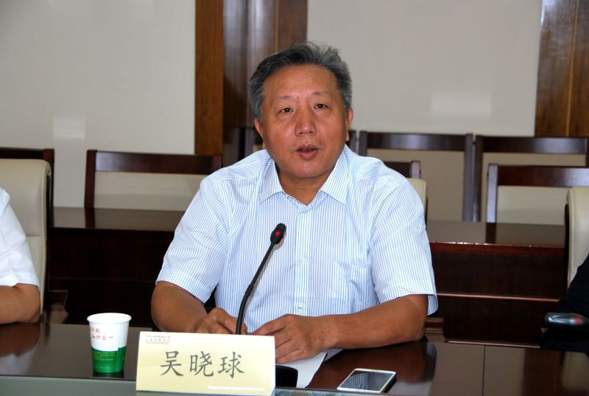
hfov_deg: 24.1
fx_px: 1377
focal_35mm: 84
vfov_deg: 16.3
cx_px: 294
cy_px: 198
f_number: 5
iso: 200
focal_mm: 56
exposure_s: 1/60
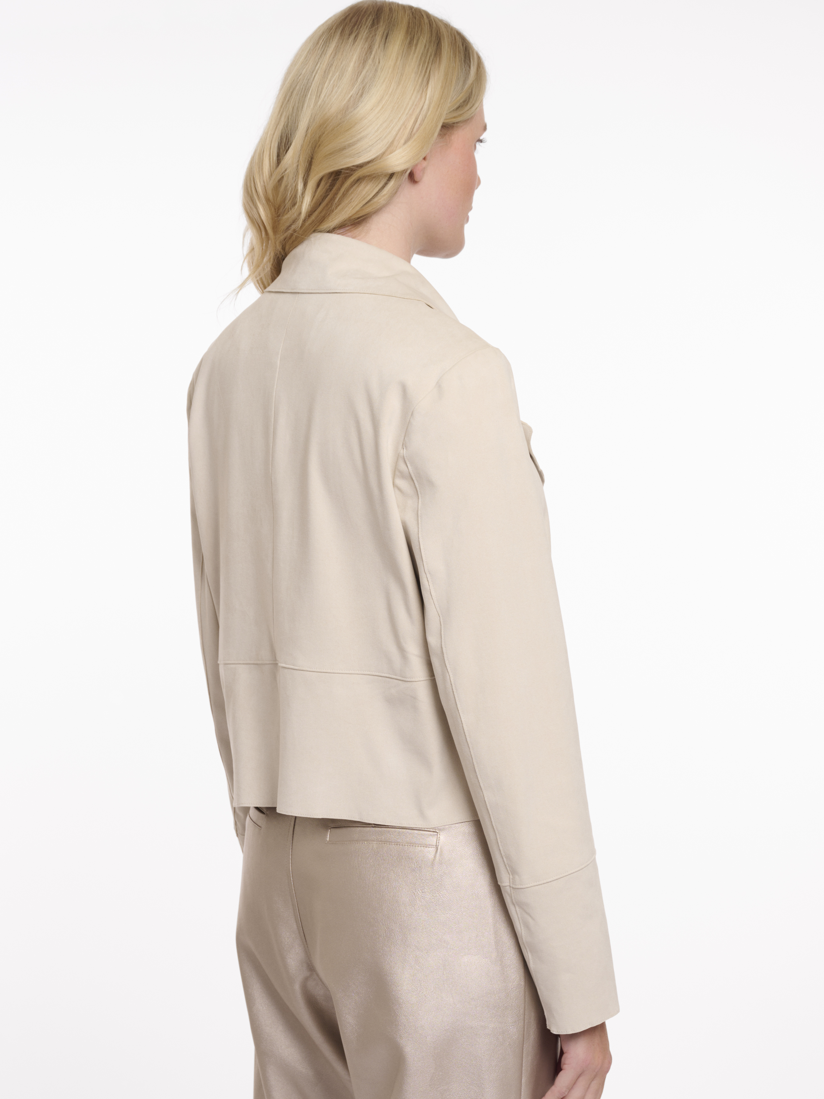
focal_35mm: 86
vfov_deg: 22.8
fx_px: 2729
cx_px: 412
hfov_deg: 17.2
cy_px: 570
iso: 125
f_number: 8
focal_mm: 79
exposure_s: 1/160
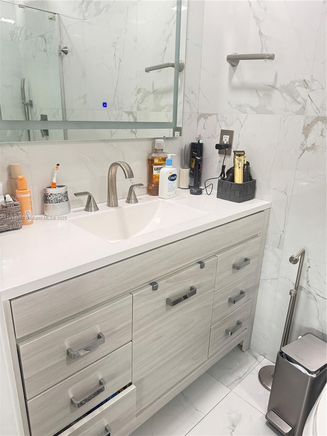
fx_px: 302
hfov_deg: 56.8
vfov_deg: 71.6
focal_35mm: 24
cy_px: 218
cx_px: 164
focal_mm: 6.76
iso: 250
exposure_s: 1/60
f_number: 1.78
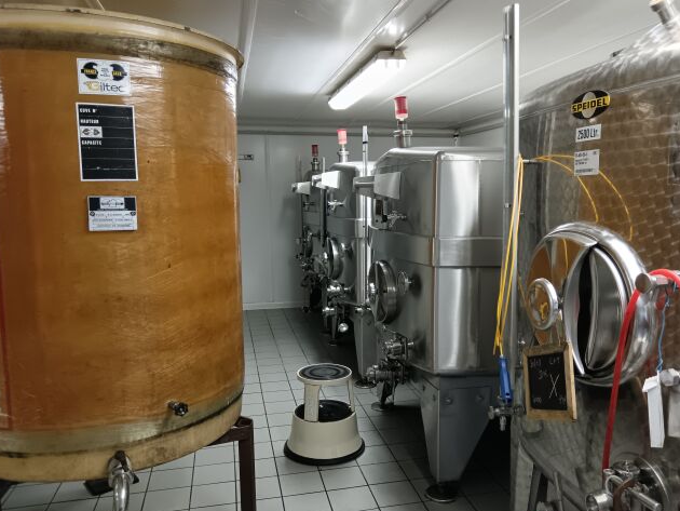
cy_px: 258
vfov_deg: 46.8
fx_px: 590
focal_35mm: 30
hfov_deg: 59.9
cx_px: 369
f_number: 1.9
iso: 1098
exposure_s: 1/25
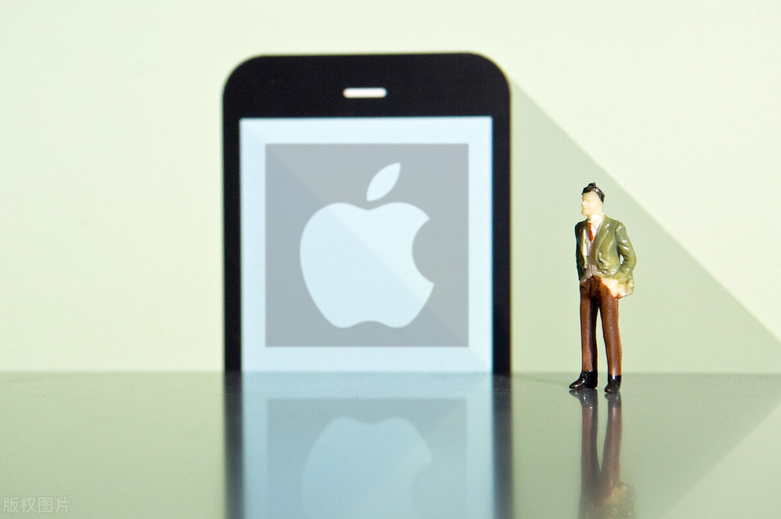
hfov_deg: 27.0
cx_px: 390
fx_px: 1625
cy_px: 260
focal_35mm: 75
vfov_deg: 18.1
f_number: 5
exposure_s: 1/160
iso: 1250
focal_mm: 50
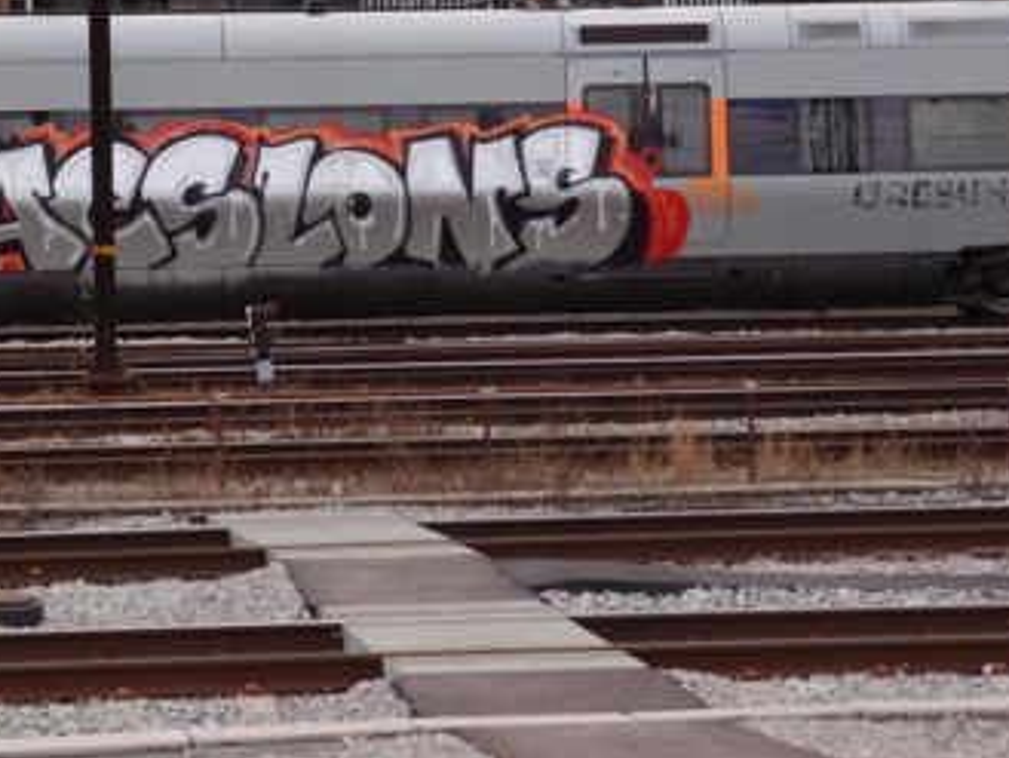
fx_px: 4957
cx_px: 301
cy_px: 232
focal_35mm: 170
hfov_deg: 11.6
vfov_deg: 8.7
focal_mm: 24
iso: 100
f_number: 3.5
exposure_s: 1/400
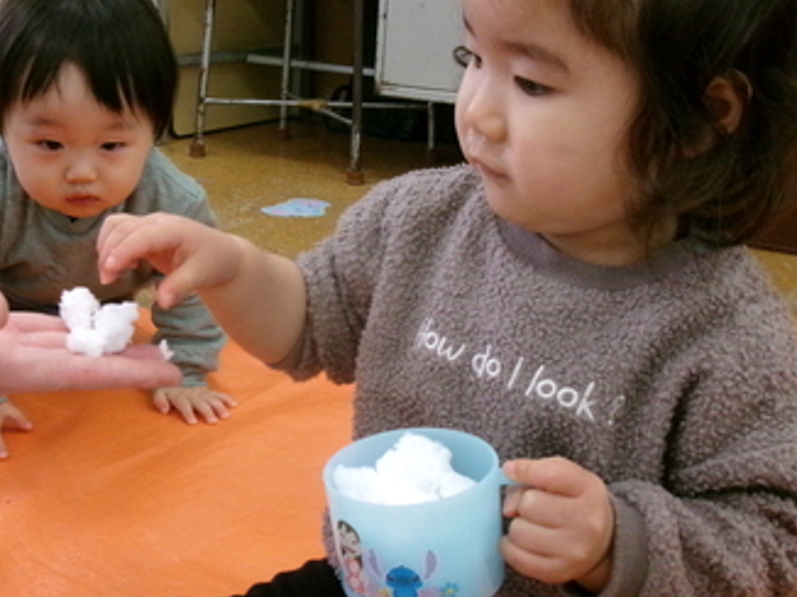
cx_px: 286
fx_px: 989
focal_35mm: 43
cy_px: 317
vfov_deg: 33.5
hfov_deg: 43.4
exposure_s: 1/125
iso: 800
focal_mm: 5.1
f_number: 3.9
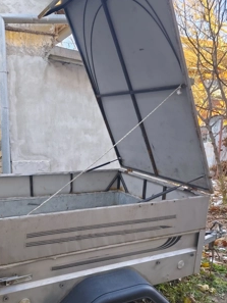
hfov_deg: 45.0
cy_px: 194
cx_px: 82
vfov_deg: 57.4
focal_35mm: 31
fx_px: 271
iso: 400
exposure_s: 1/87.1
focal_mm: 6.19
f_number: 1.65
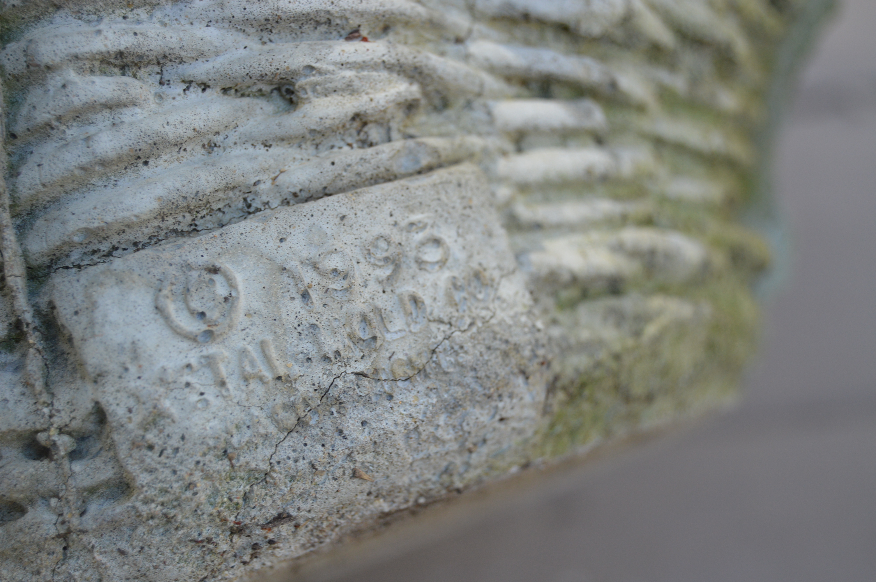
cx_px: 438
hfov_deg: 24.6
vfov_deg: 16.5
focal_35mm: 82
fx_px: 2006
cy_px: 291
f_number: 5.6
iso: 360
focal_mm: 55
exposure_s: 1/125
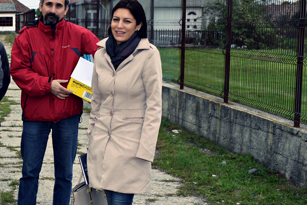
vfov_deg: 16.7
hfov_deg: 23.4
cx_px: -24
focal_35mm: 82
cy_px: 95
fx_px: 699
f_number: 6.3
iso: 100
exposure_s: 1/160
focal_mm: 24
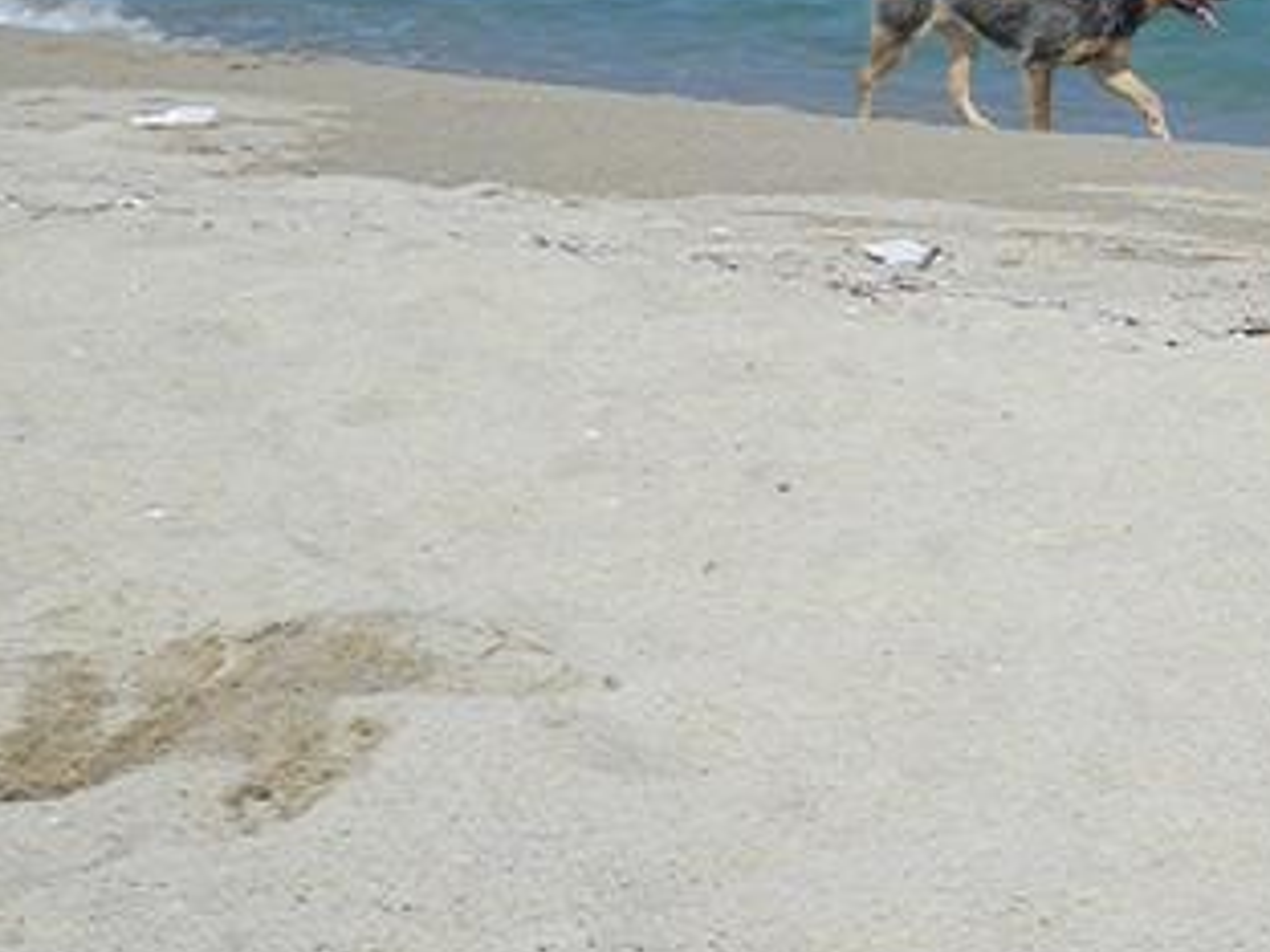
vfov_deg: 9.5
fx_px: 5723
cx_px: 1132
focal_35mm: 156
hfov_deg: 12.6
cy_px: 69
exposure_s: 1/250
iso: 50
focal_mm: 13.7
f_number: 5.8
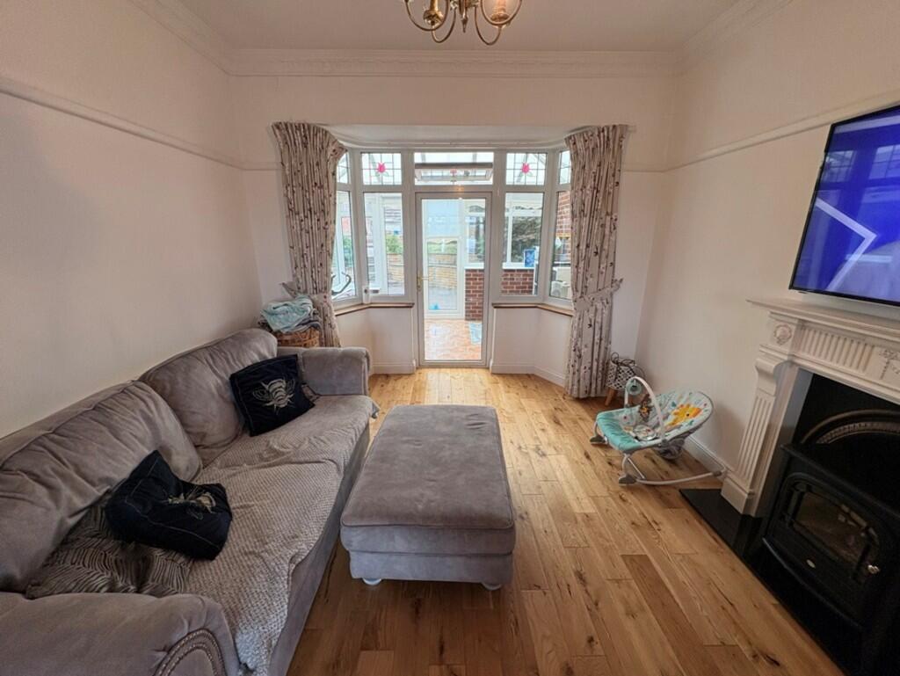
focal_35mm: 14
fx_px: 364
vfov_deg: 85.7
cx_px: 450
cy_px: 338
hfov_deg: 102.0
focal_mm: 2.22
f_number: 2.2
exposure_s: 1/100
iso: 100
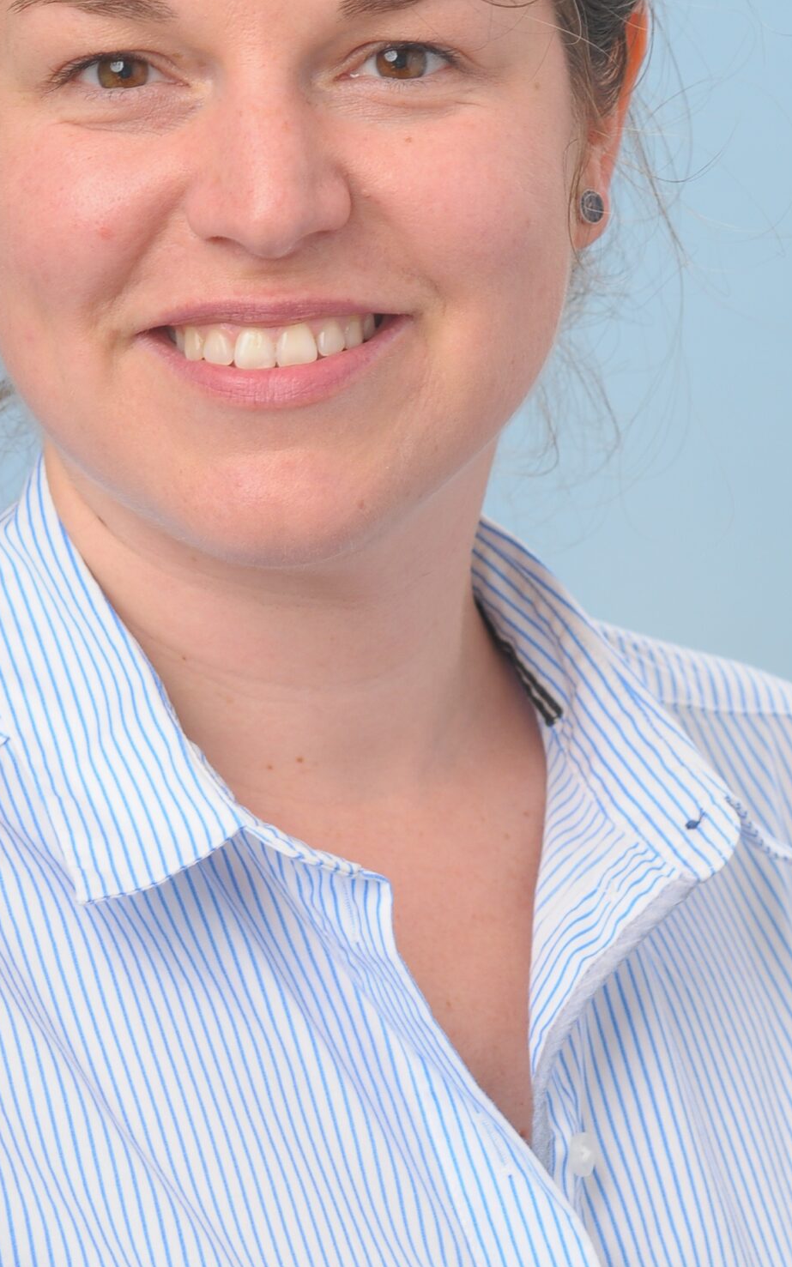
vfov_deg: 9.3
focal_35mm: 225
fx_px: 7767
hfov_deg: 5.8
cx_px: 256
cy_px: 425
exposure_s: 1/200
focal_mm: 85
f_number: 6.3
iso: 200
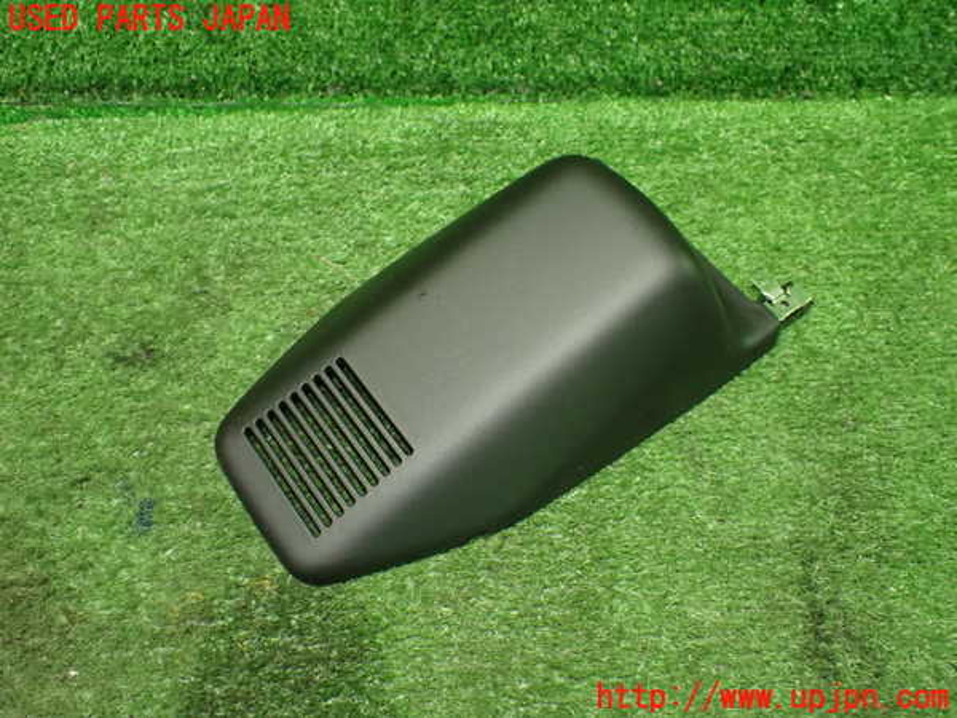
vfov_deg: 46.8
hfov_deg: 60.0
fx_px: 829
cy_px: 359
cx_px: 478
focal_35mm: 30
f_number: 2.3
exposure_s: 1/80
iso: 800
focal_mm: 5.4
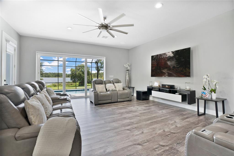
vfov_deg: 73.7
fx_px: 104
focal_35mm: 16
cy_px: 78
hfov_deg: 96.8
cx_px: 117
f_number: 7.1
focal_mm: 16
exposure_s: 1/6
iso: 800
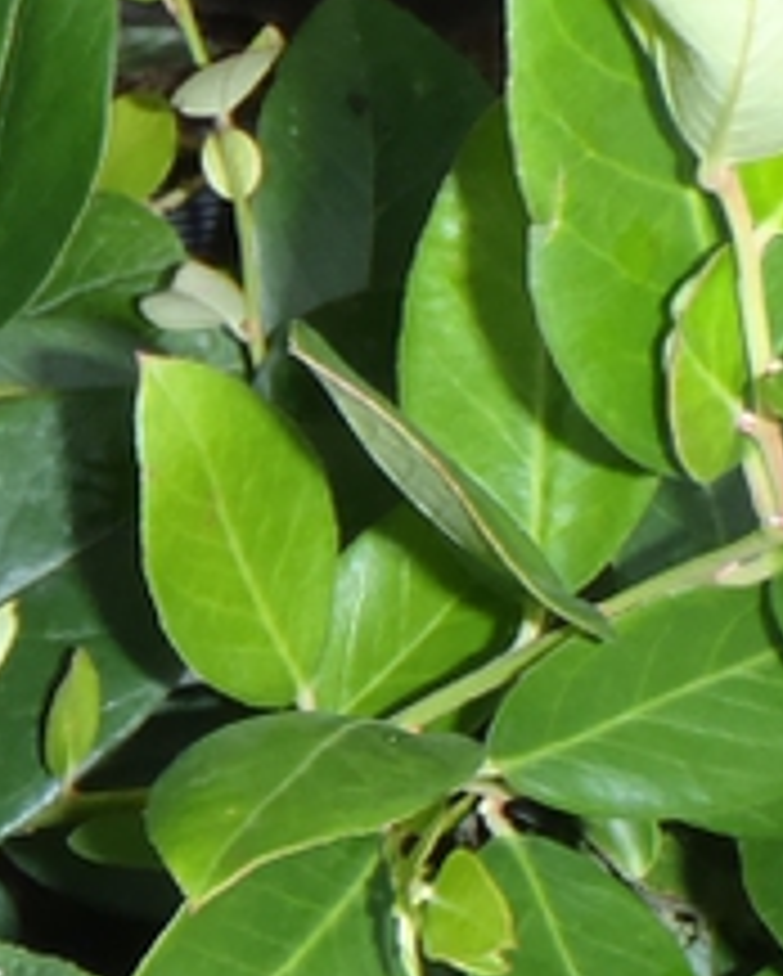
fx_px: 3732
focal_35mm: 129
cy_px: 1201
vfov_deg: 14.4
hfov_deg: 11.2
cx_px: -594
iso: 100
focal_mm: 5
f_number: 3.9
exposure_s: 1/30
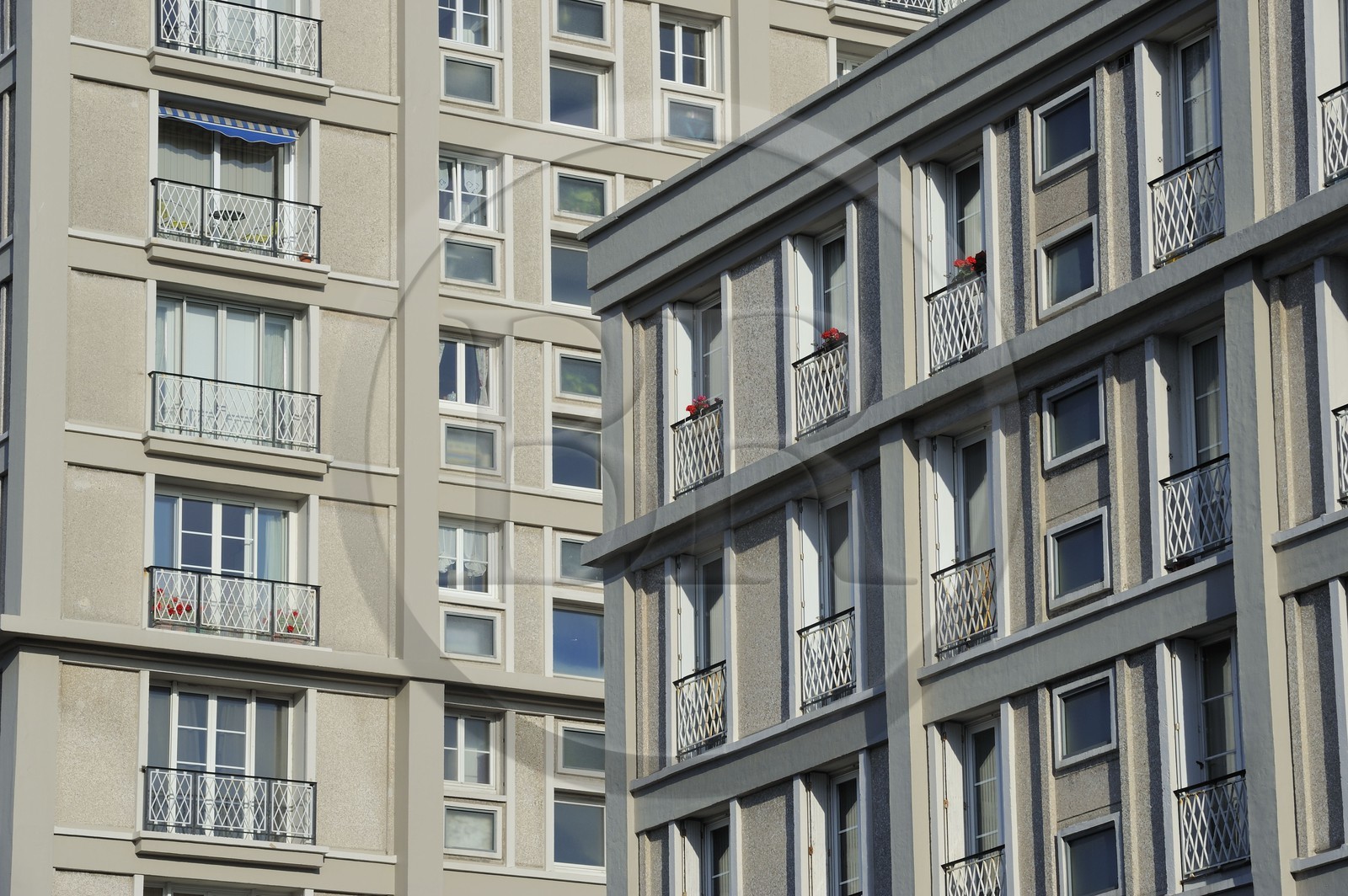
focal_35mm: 135
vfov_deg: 10.1
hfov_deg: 15.2
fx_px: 5051
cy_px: 448
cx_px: 674
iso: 200
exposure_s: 1/250
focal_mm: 135
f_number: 10
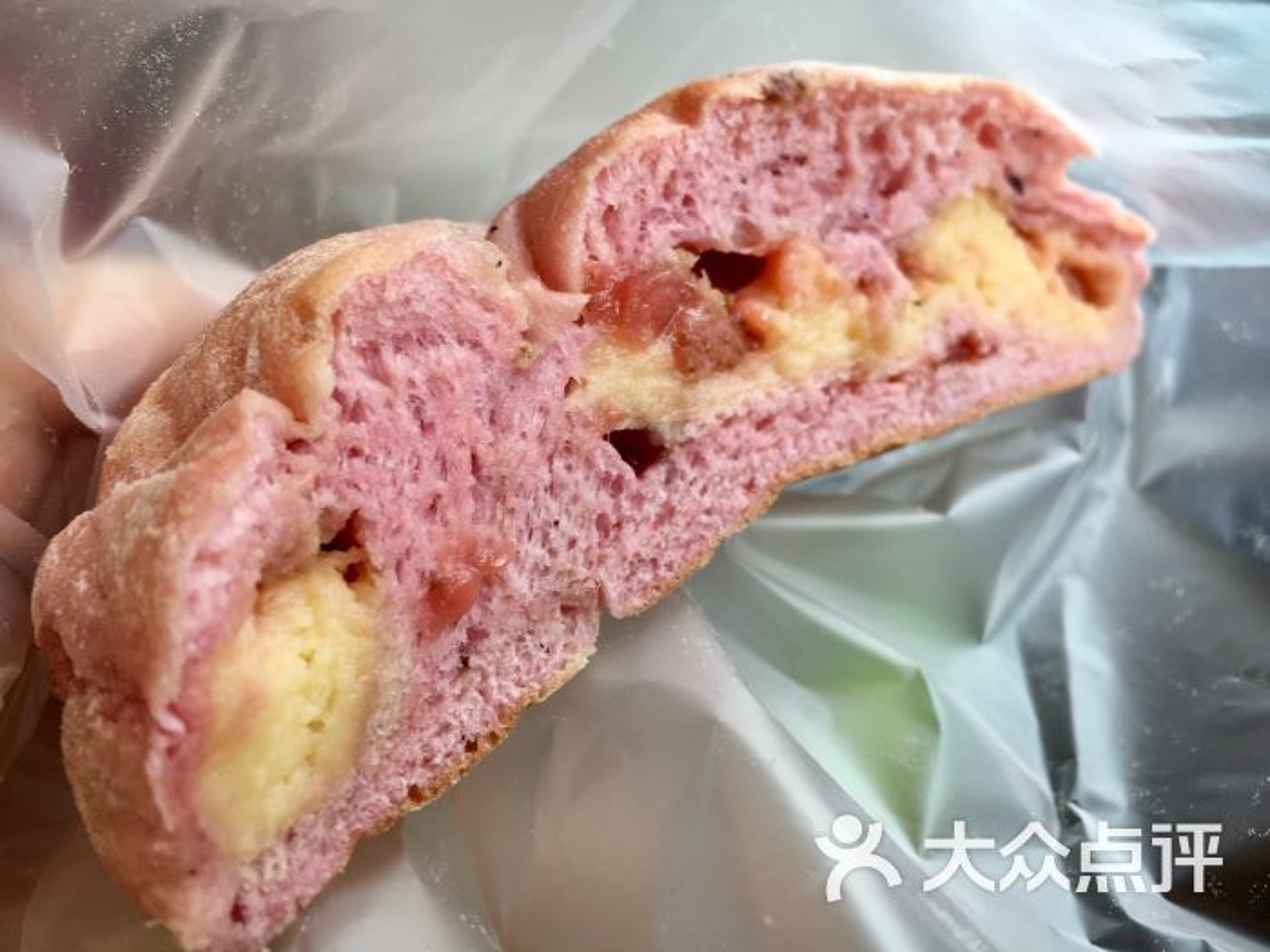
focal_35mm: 29
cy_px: 476
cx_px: 635
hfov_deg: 61.7
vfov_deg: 48.2
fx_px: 1064
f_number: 2.2
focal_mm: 4.15
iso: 32
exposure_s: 1/50
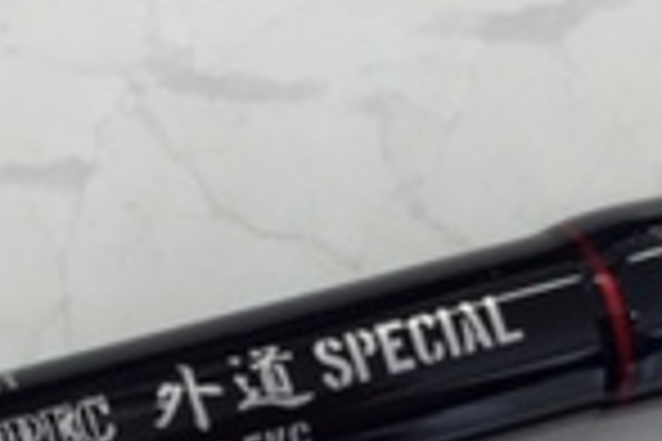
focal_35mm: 131
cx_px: 239
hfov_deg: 15.6
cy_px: 508
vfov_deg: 10.3
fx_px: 2409
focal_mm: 4.15
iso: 32
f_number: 2.2
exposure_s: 1/60
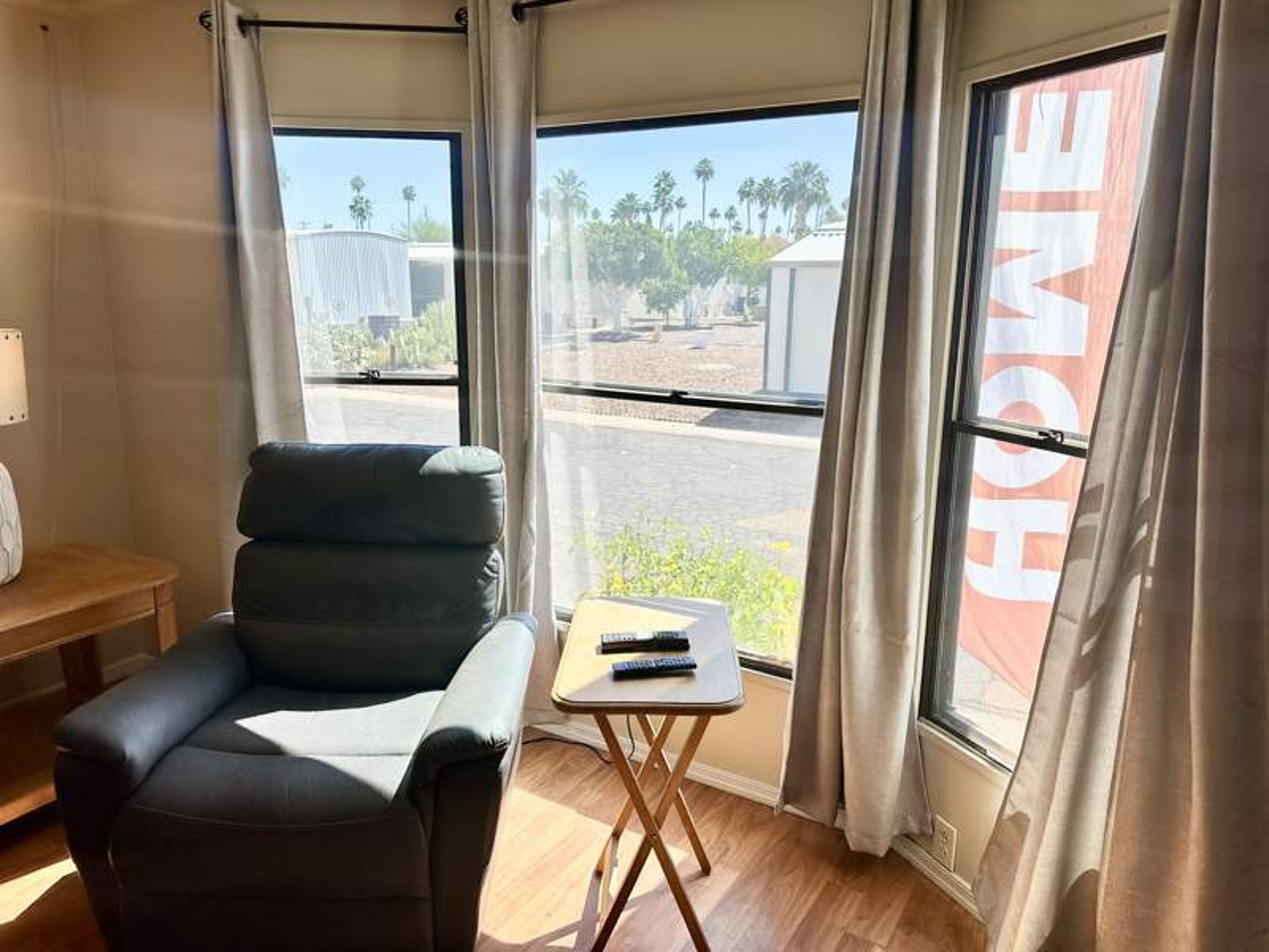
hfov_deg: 71.6
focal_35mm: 24
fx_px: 880
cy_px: 476
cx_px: 634
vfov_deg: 56.8
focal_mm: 6.86
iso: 80
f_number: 1.78
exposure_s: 1/718
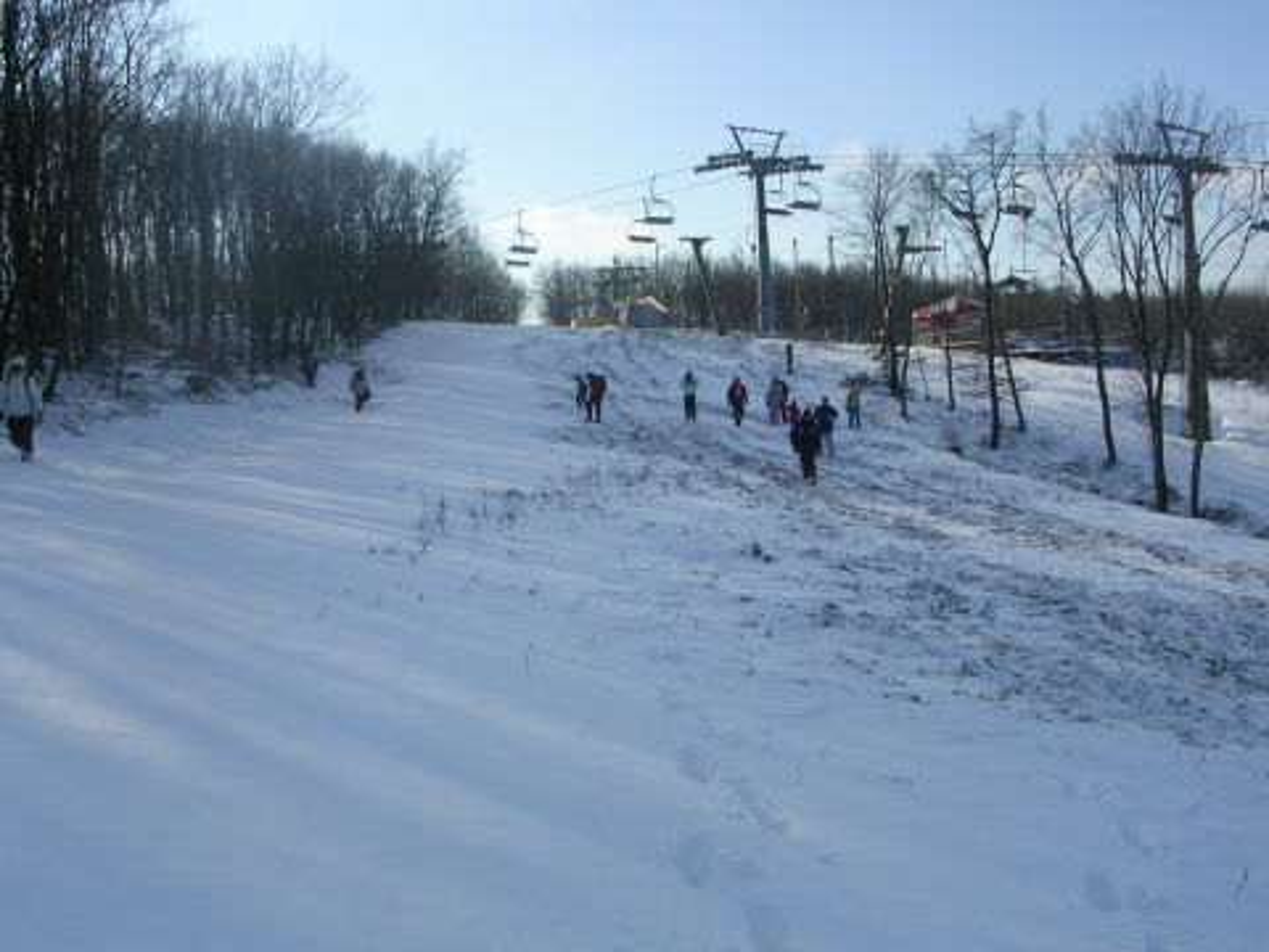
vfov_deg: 37.7
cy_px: 476
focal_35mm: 38
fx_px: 1393
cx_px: 634
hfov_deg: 49.0
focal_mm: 5.8
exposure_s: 1/376
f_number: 5.6
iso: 50
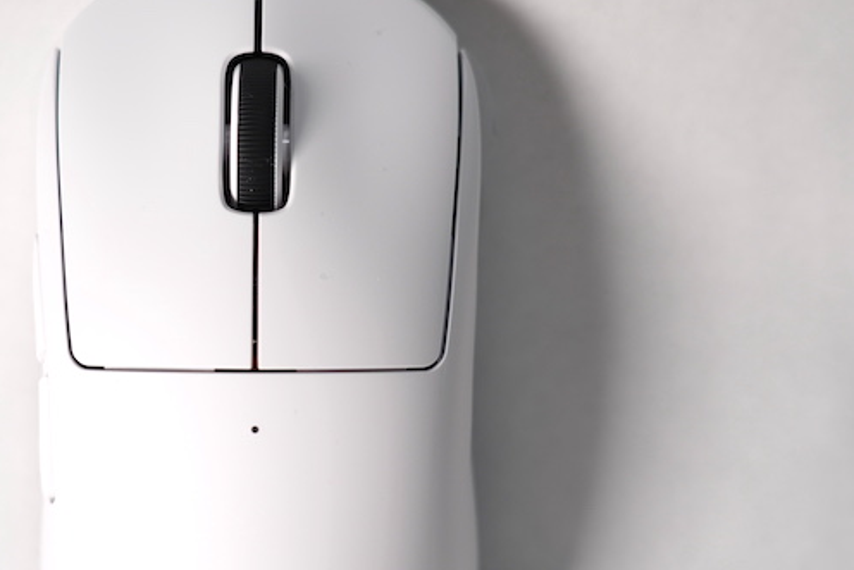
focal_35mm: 120
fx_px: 2847
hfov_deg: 17.0
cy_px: 355
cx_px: 309
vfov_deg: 11.4
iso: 250
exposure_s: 1/200
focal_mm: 63
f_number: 4
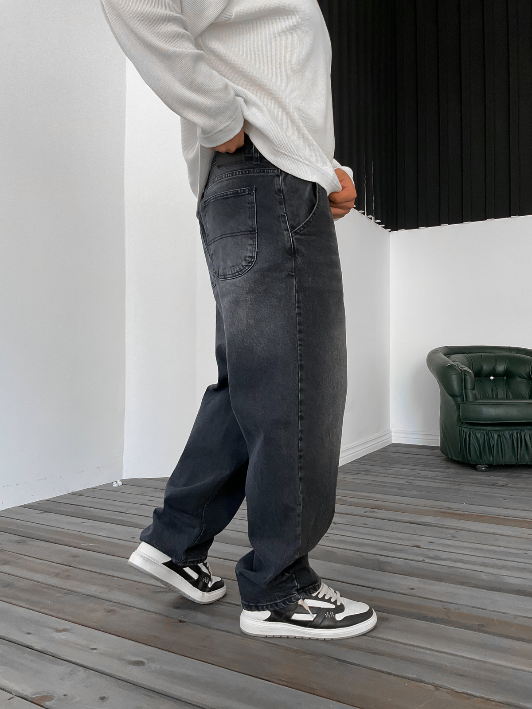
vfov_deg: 61.7
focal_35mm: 29
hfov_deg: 48.2
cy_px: 354
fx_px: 594
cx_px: 266
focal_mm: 3
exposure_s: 1/90
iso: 64
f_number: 1.8
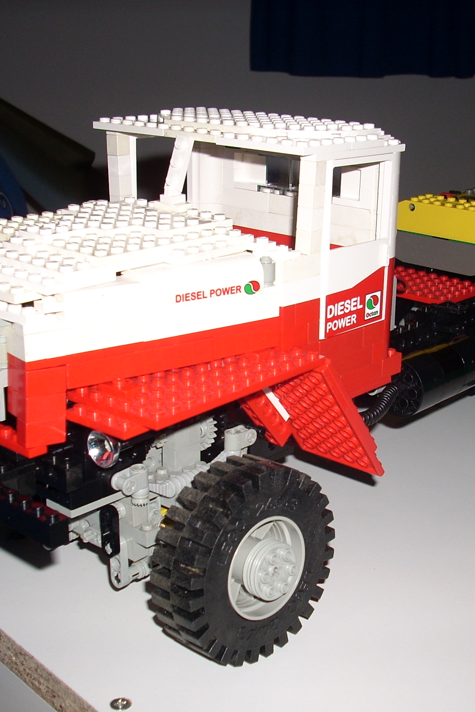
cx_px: 279
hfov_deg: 25.9
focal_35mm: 52
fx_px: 1029
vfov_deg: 38.2
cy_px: 360
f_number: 2.8
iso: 64
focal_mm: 6.2
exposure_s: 1/60
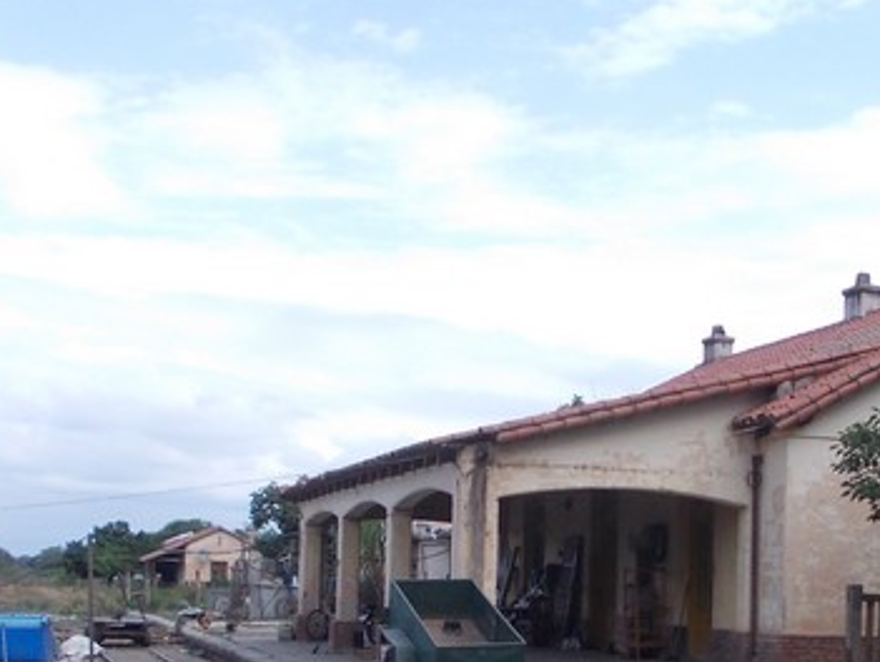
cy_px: 604
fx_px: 1552
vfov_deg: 23.4
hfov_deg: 31.3
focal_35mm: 61
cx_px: 607
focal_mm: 4
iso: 80
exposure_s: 1/200
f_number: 5.4
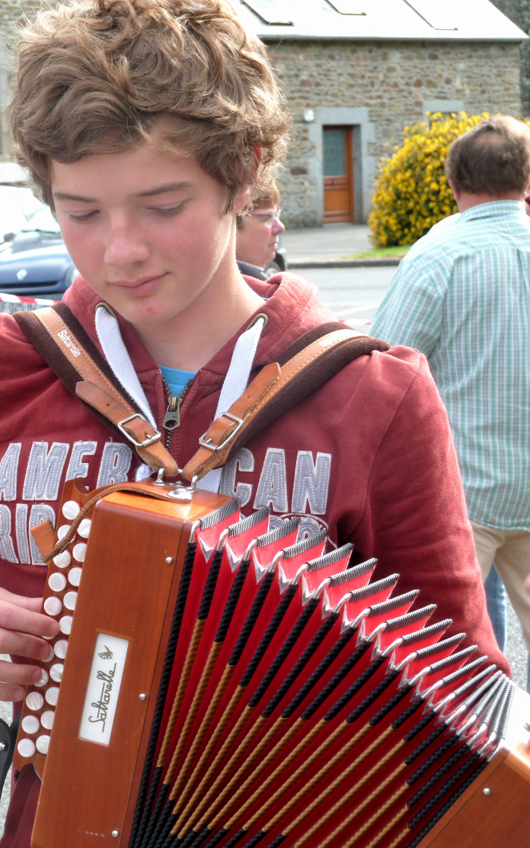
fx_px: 2358
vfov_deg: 20.4
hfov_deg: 12.8
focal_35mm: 102
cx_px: 221
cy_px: 425
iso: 80
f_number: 4.3
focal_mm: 15.8
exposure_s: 1/100
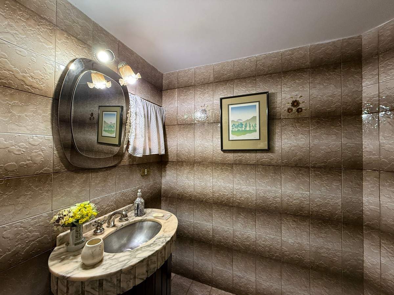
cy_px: 148
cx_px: 197
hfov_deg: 102.1
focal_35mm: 14
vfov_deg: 85.7
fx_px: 159
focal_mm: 2.22
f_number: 2.2
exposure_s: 1/50
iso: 320
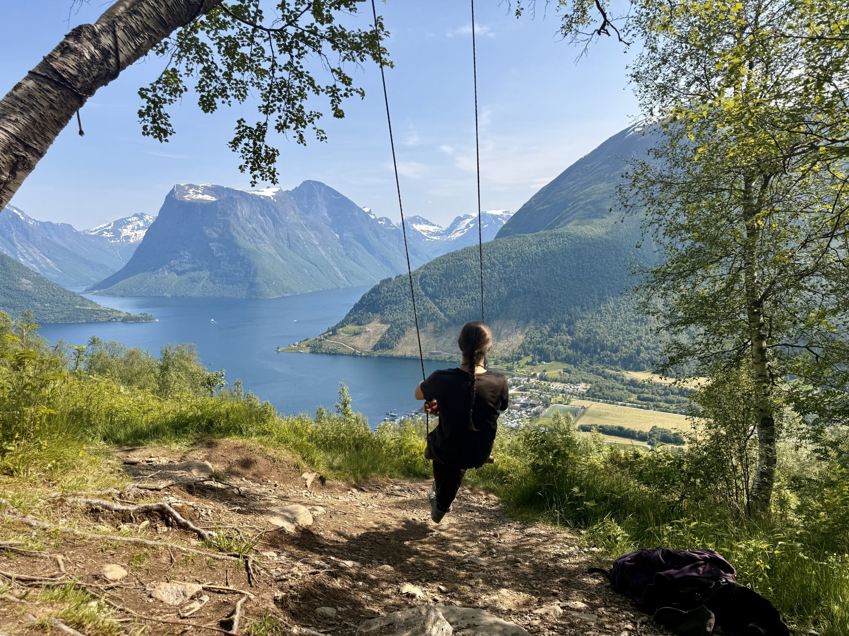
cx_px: 424
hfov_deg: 71.6
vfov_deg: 56.8
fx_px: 589
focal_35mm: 24
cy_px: 318
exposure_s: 1/4673
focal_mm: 6.76
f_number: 1.78
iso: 80
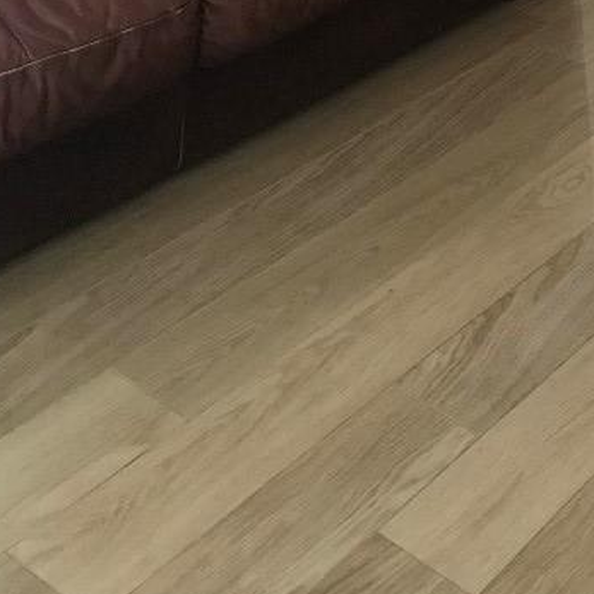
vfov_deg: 21.4
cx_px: 639
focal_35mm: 73
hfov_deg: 22.5
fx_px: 1417
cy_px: -175
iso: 100
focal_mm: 3.99
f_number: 1.8
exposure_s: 1/5
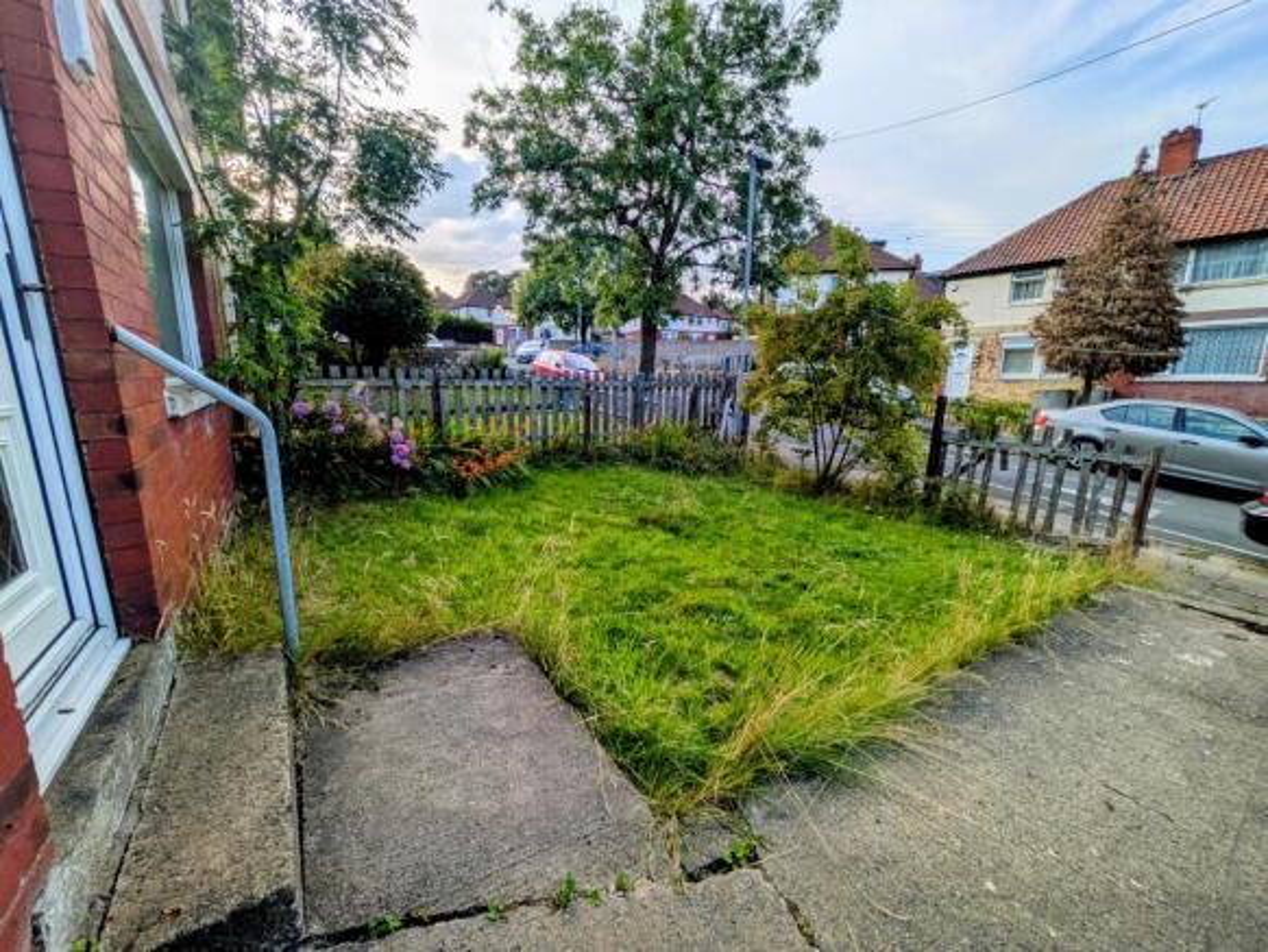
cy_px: 476
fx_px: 513
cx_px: 634
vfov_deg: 85.7
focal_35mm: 14
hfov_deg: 102.0
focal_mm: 1.83
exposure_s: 1/1355
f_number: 2.2
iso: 46
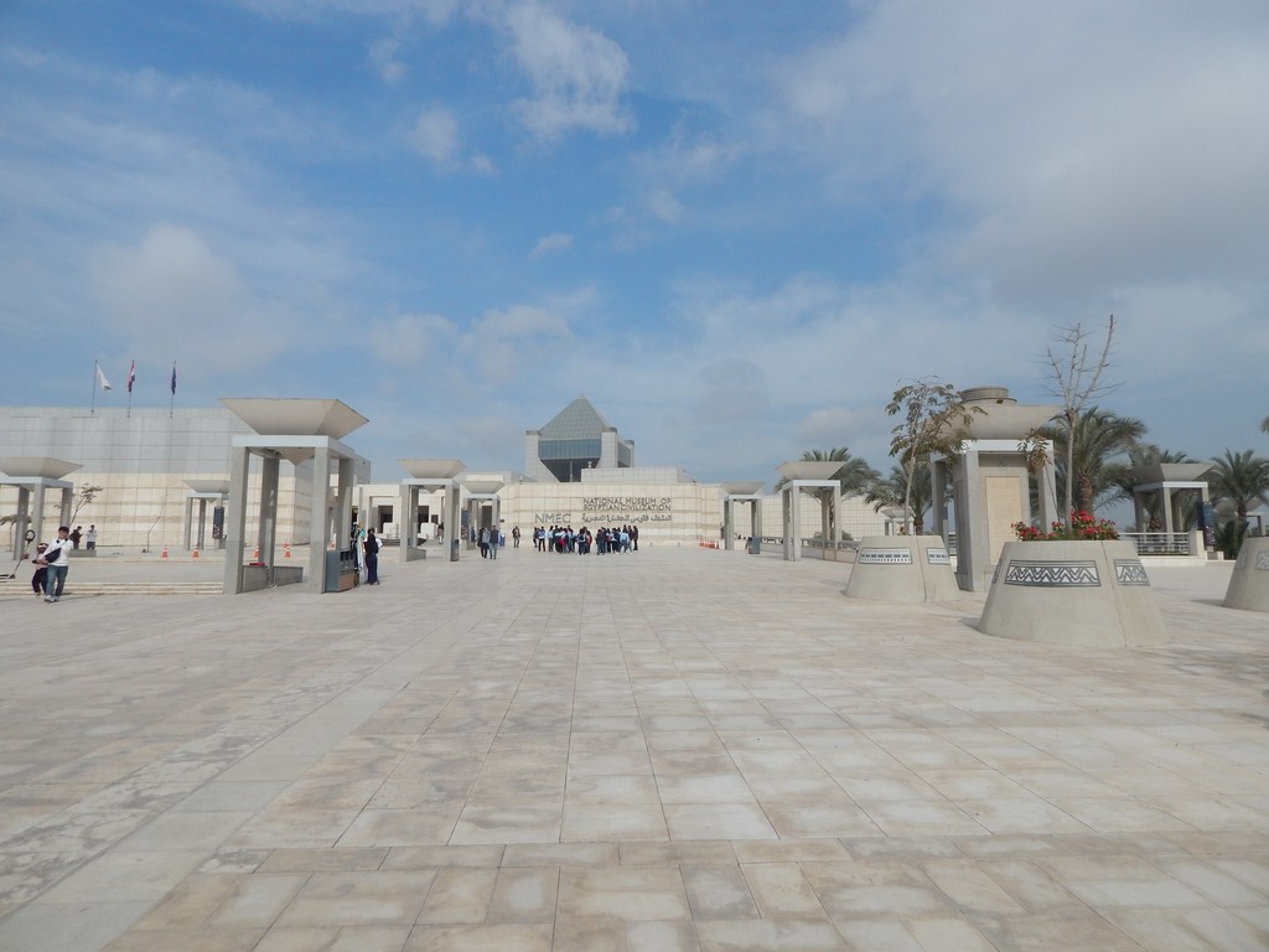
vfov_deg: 58.9
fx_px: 843
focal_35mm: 23
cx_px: 634
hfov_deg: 73.9
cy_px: 476
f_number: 6
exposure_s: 1/1000
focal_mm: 4
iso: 125
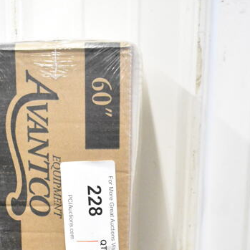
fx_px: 654
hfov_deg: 21.5
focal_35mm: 80
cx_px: 69
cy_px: 283
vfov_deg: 20.5
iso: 6400
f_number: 5.6
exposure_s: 1/200
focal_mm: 24
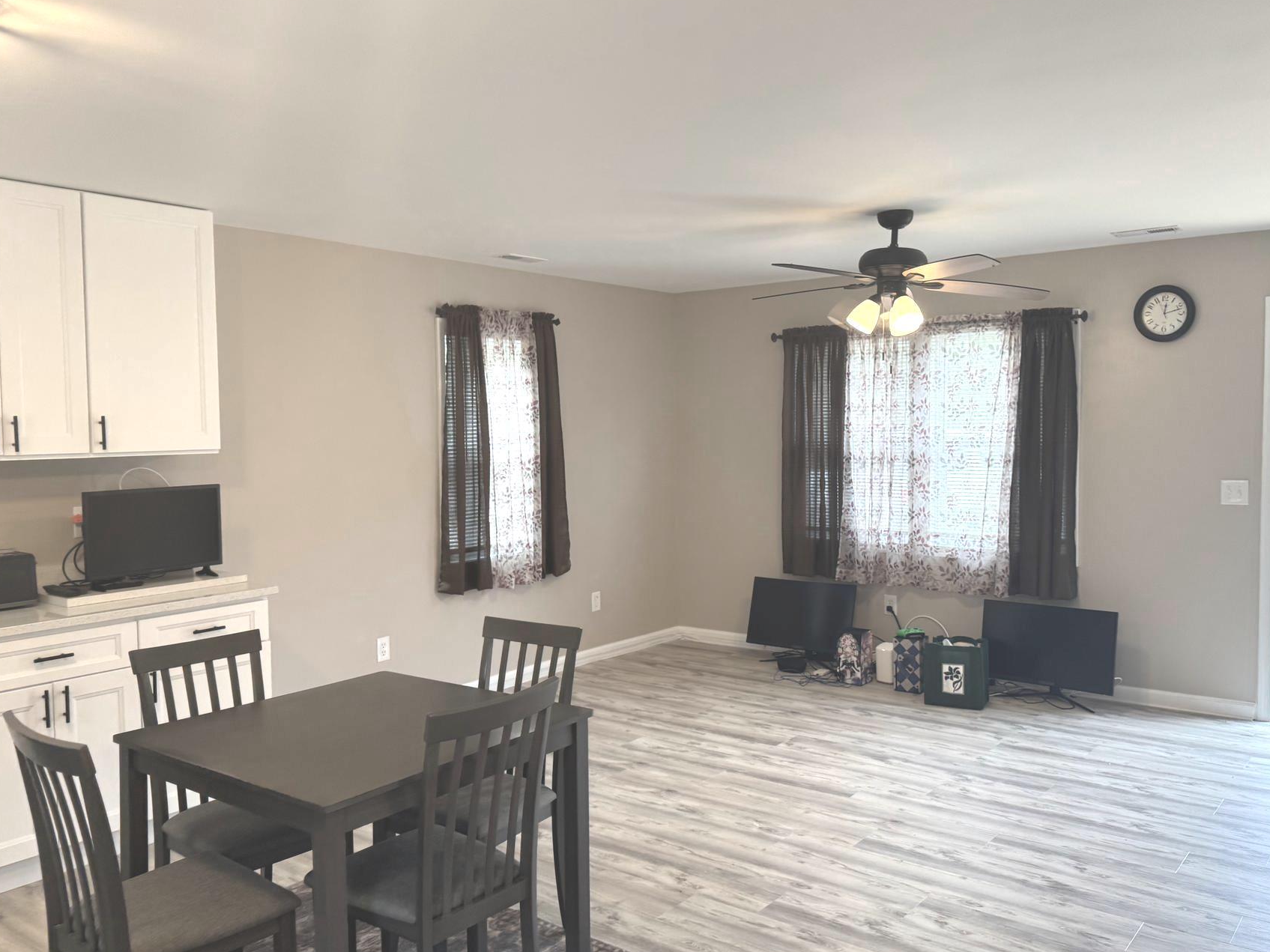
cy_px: 480
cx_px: 638
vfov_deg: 48.2
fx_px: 1064
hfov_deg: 61.7
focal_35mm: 29
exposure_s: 1/120
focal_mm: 6.76
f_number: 1.78
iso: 100
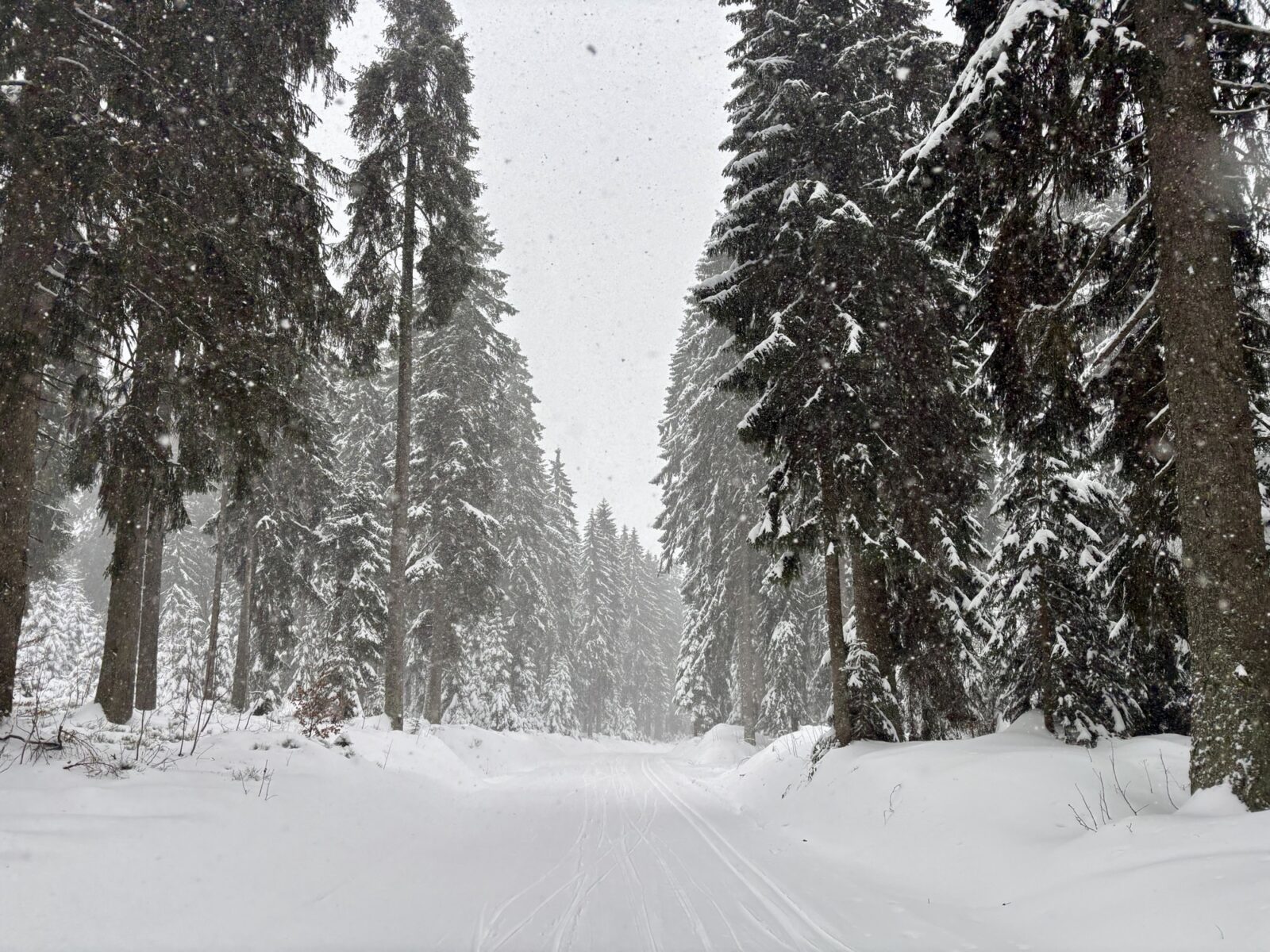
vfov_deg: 53.1
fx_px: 954
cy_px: 476
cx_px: 635
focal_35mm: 26
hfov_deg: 67.3
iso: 50
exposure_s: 1/347
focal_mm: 5.96
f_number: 1.6
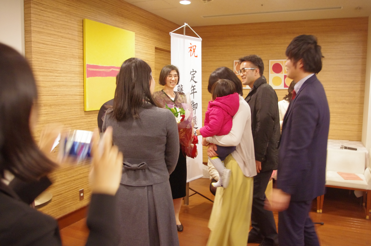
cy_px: 123
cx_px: 186
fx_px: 319
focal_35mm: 31
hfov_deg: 60.3
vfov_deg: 42.2
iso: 2000
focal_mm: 21.25
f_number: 4
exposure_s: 1/25
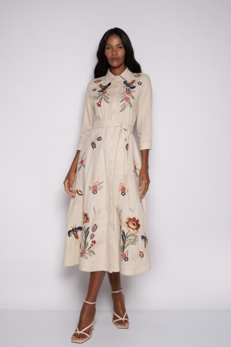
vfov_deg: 41.1
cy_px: 174
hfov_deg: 28.0
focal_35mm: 48
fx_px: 462
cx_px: 116
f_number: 8
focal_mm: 48
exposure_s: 1/160
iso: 200
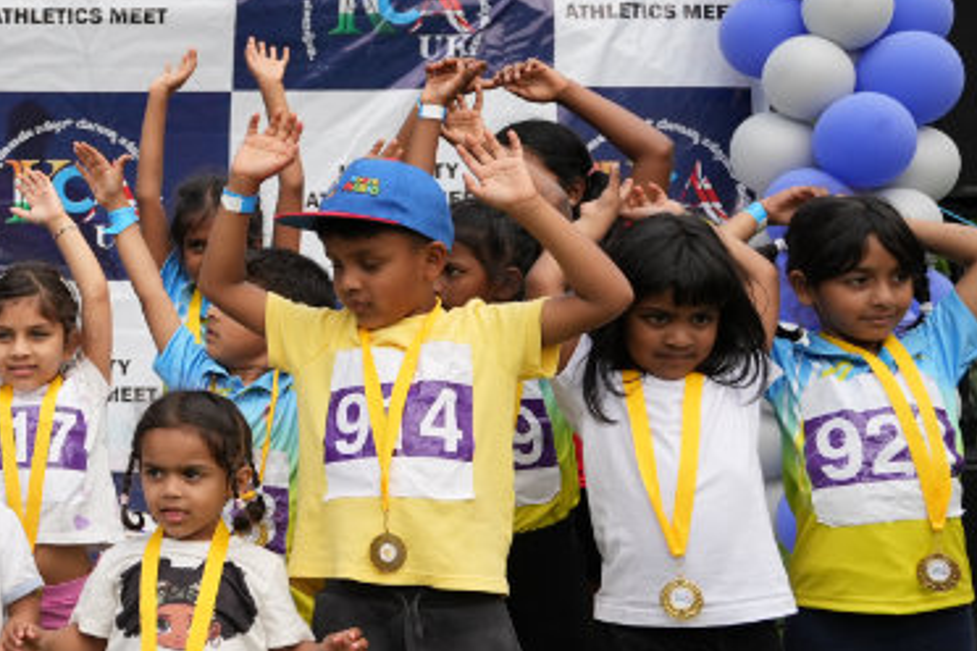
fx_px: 1791
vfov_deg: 20.6
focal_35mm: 66
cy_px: 230
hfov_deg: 28.0
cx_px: -74
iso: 250
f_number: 2.8
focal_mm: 24
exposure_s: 1/2500
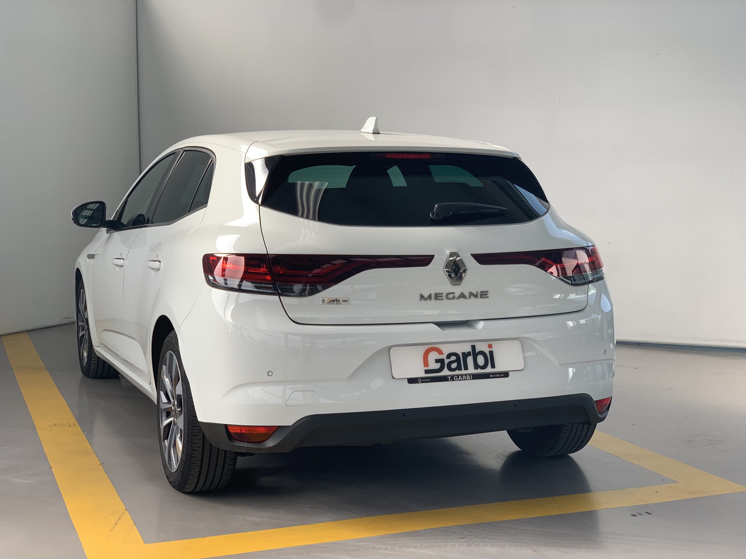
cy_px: 280
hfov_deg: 36.8
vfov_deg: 28.0
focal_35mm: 52
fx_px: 1121
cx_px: 373
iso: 16
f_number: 2.4
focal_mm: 6
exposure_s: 1/150
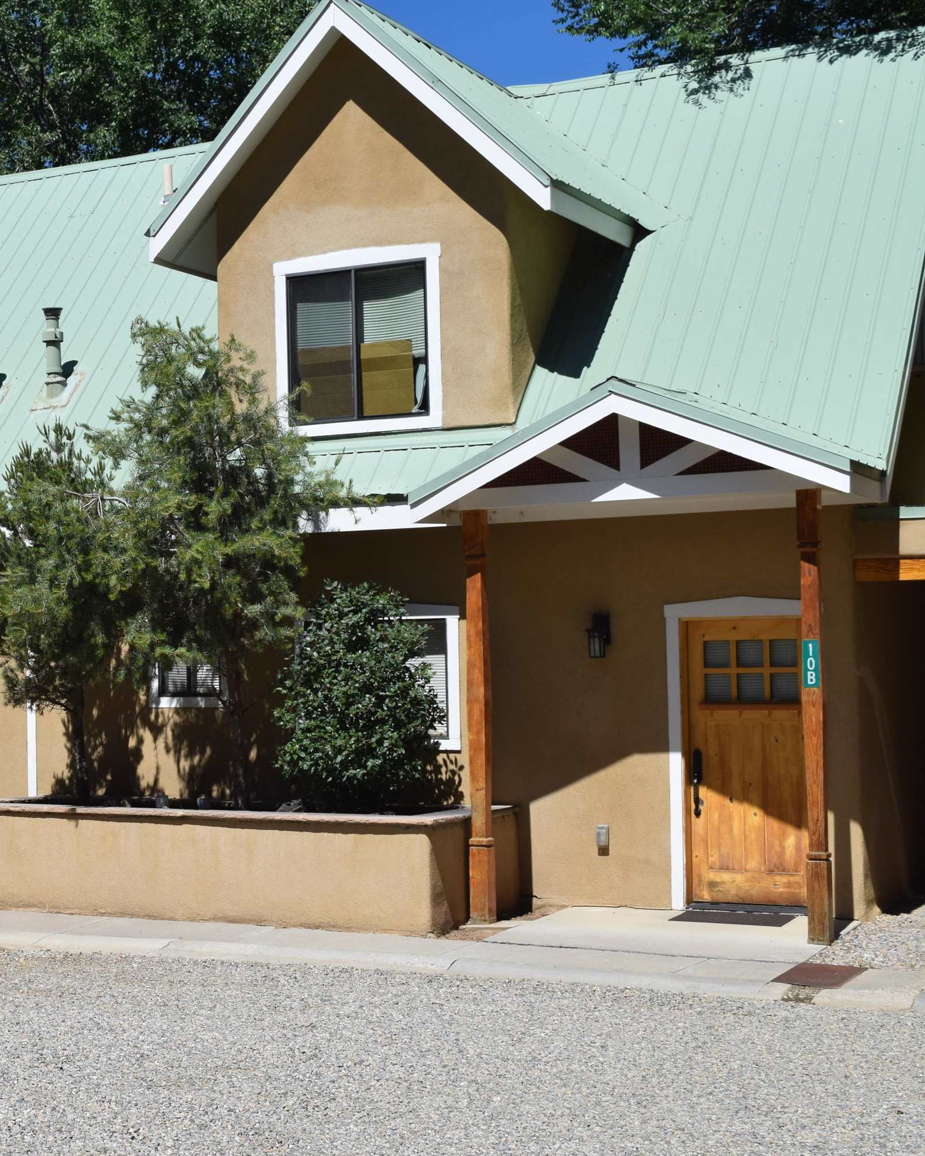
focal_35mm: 62
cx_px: 75
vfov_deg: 30.6
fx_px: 2111
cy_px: 581
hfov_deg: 24.0
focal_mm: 29
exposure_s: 1/400
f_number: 10
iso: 200
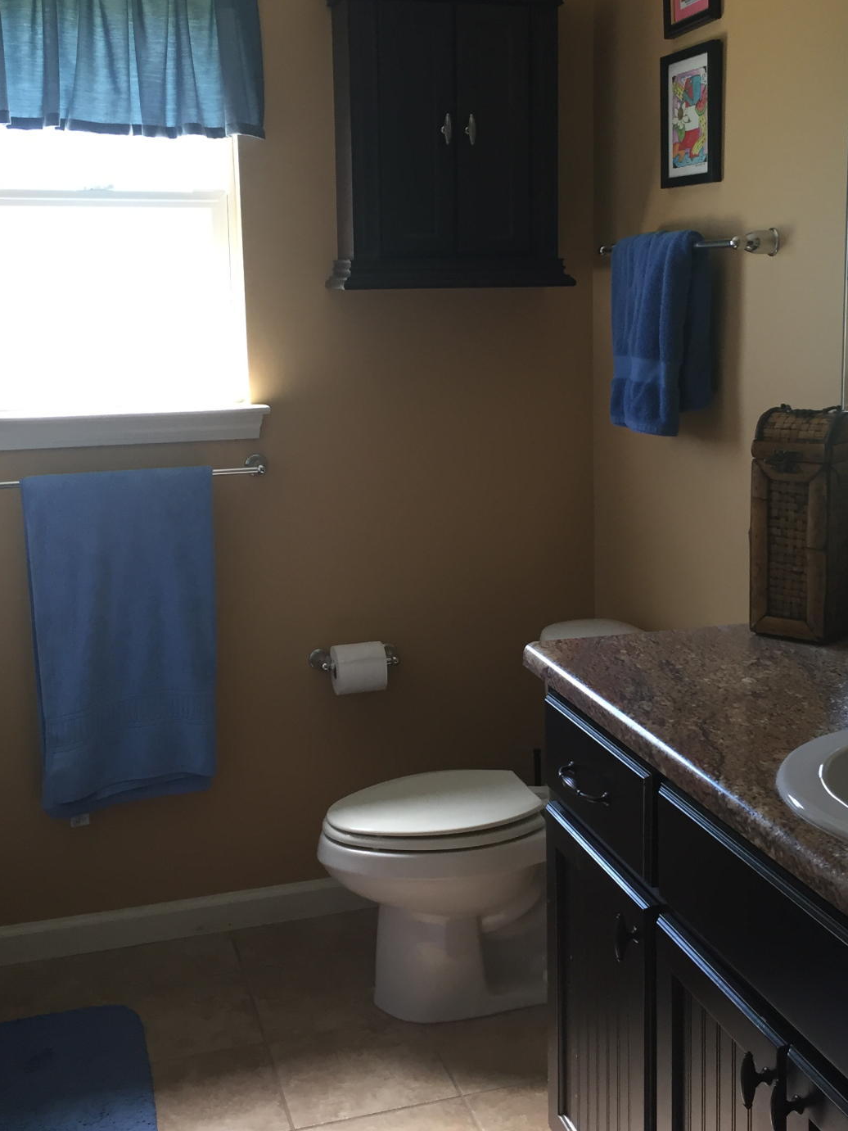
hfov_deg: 34.3
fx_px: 1372
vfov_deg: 44.7
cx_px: 480
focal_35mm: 42
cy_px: 483
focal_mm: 4.15
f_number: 2.2
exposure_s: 1/30
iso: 64
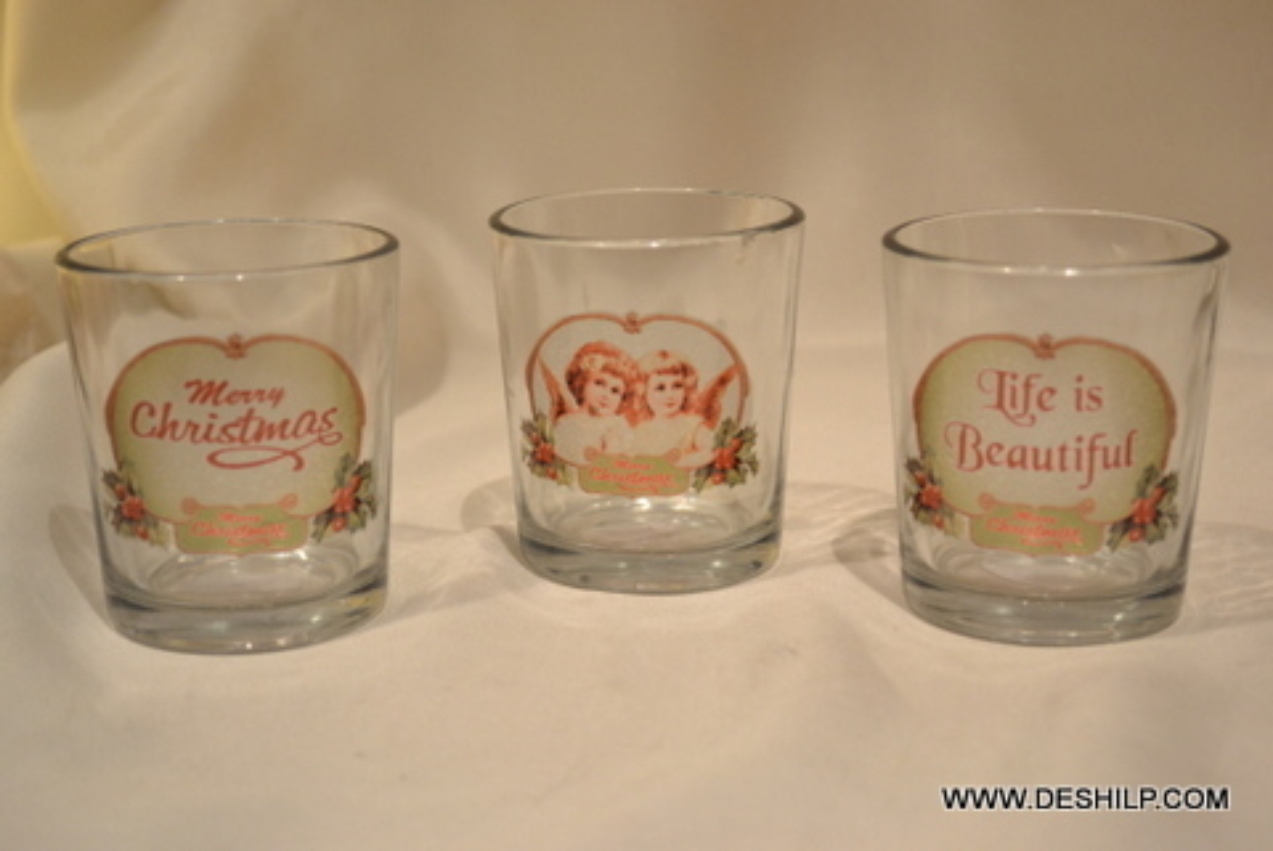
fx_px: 2230
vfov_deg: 21.6
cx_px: 636
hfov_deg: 31.9
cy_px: 426
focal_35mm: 63
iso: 1400
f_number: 5.3
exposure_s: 1/15
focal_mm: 42
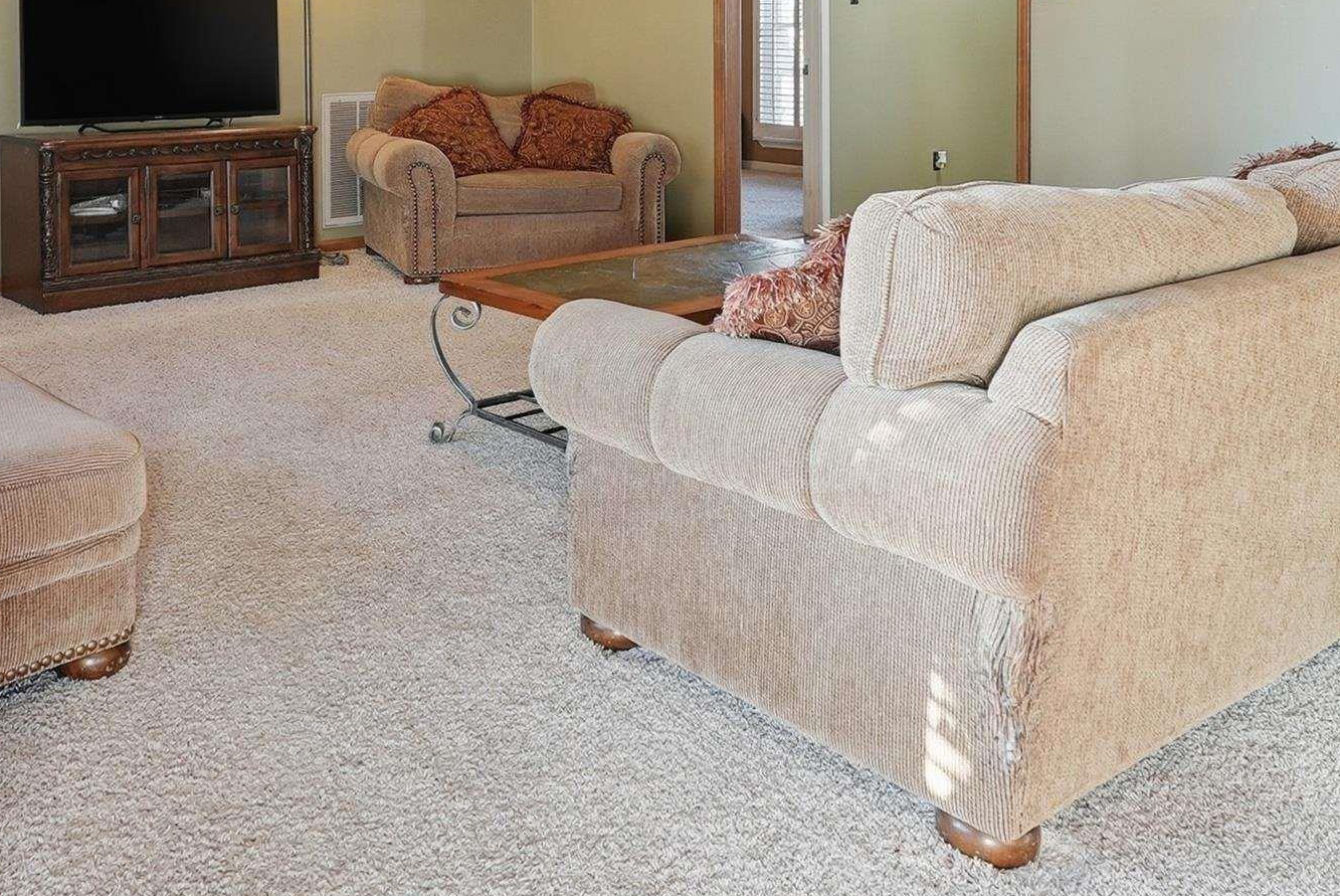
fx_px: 1341
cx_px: 464
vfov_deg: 34.0
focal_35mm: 36
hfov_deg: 52.2
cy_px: 17
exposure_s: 1/15
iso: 250
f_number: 9
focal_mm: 16
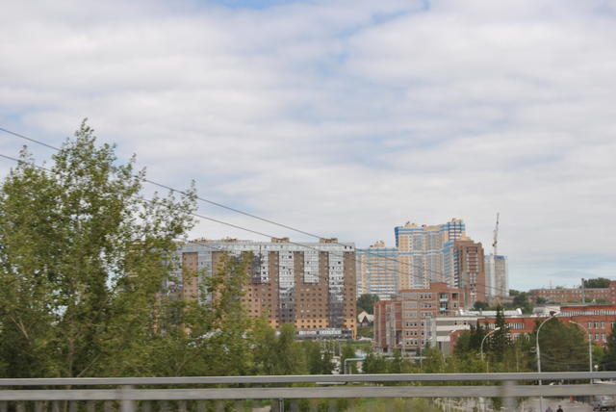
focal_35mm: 68
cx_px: 308
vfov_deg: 20.2
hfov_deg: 29.8
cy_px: 206
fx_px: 1156
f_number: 8
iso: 100
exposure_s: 1/250
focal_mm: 45
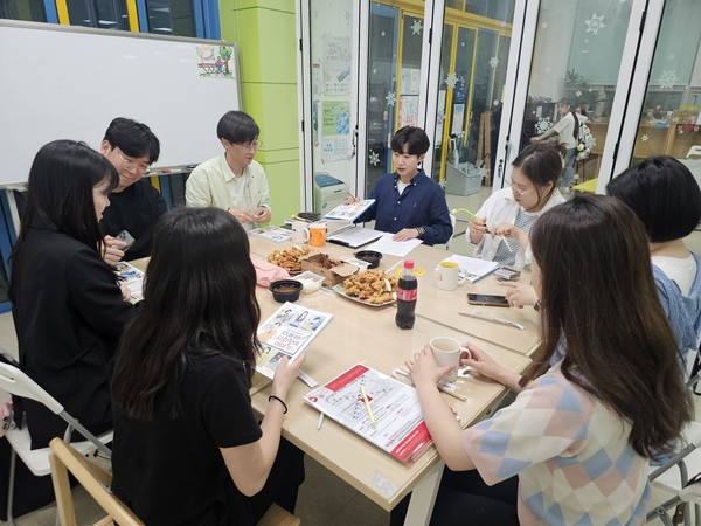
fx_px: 466
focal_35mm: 23
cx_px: 350
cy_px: 263
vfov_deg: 58.9
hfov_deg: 73.9
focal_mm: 6.3
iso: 160
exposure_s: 1/120
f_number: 1.7
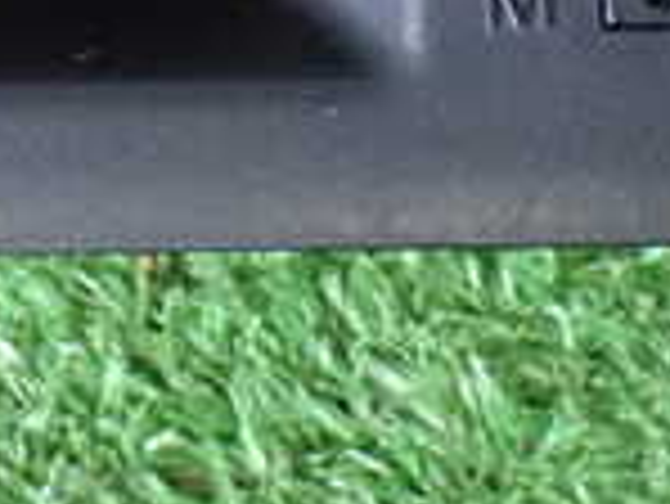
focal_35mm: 250
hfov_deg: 7.9
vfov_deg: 5.9
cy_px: -122
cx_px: -4
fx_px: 4843
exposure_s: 1/30
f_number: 3.6
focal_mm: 11.09
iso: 800
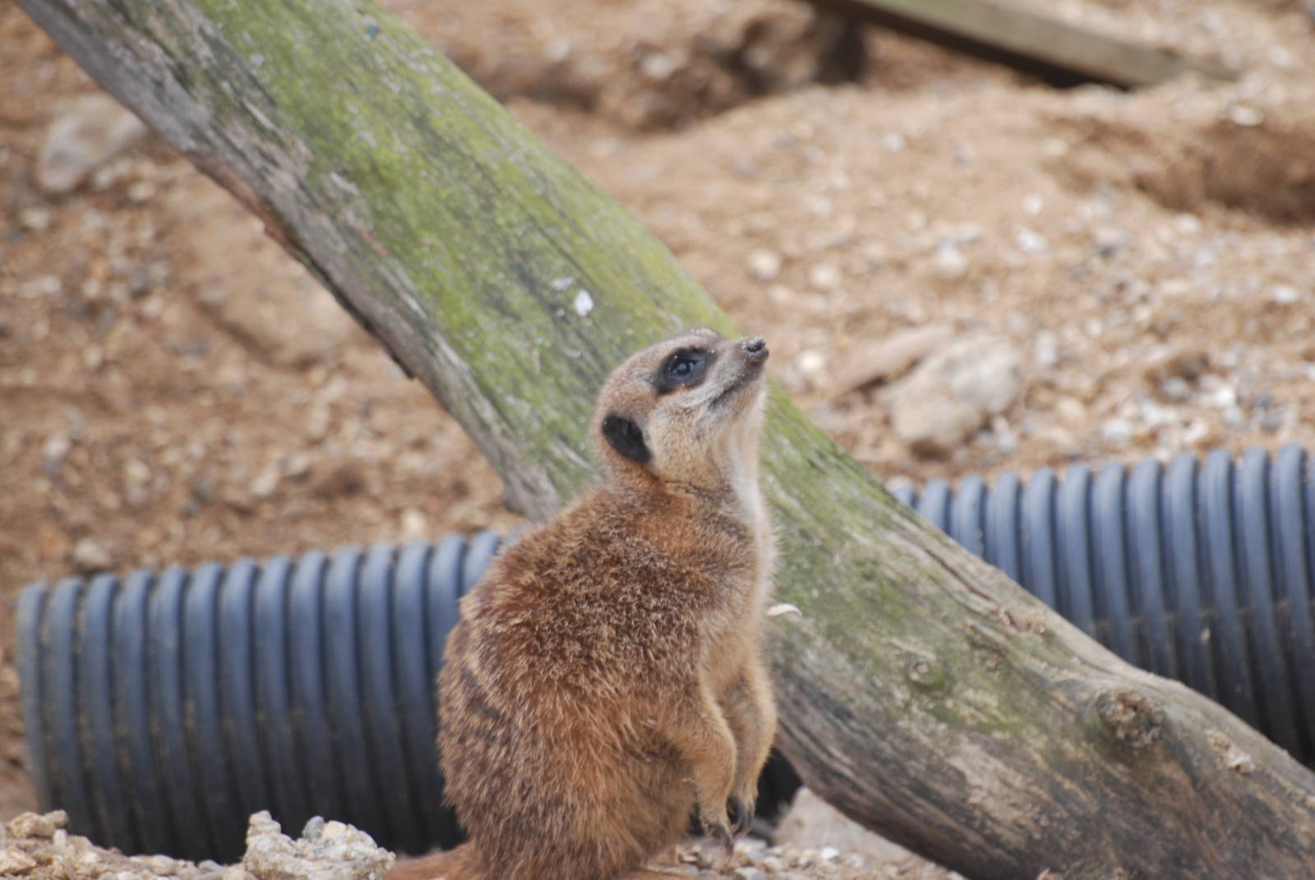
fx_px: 16457
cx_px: 658
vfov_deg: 3.1
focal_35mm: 450
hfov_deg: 4.6
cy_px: 440
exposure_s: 1/125
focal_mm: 300
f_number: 5.6
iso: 200
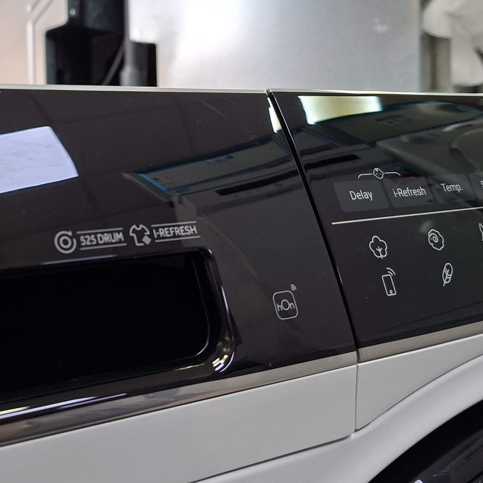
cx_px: 123
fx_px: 695
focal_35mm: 44
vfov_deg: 37.8
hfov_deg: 37.4
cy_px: 146
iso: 125
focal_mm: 5.54
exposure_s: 1/100
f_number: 1.8
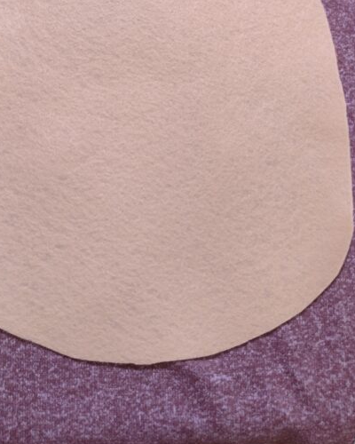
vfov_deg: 33.4
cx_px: 146
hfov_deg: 28.1
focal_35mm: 54
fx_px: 709
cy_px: 70
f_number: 1.7
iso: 338
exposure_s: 1/40
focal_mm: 4.71
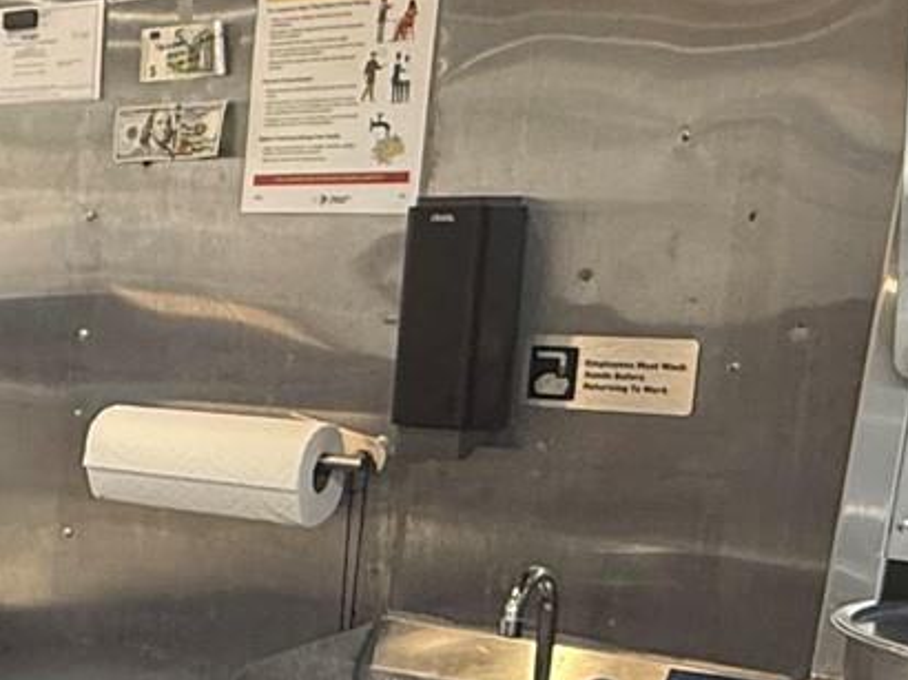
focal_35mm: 70
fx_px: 1835
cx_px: -250
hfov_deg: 24.5
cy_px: 629
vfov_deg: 20.5
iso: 250
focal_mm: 2.22
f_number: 2.2
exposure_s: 1/60
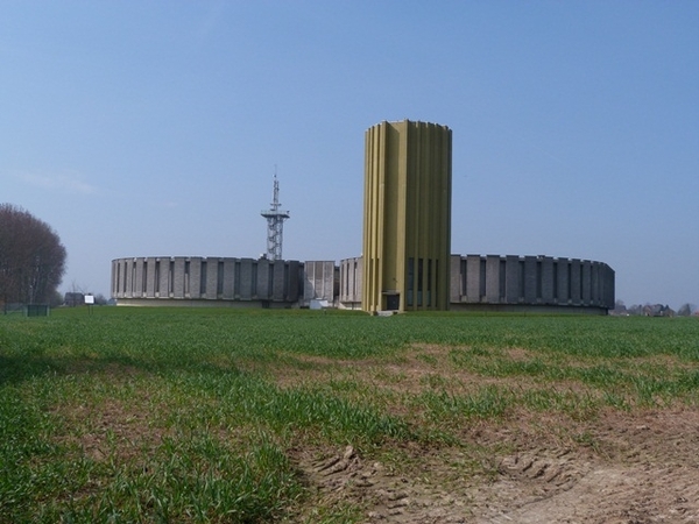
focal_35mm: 38
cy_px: 262
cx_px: 350
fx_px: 767
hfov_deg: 49.0
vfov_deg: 37.7
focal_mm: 6.8
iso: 80
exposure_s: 1/320
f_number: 5.6
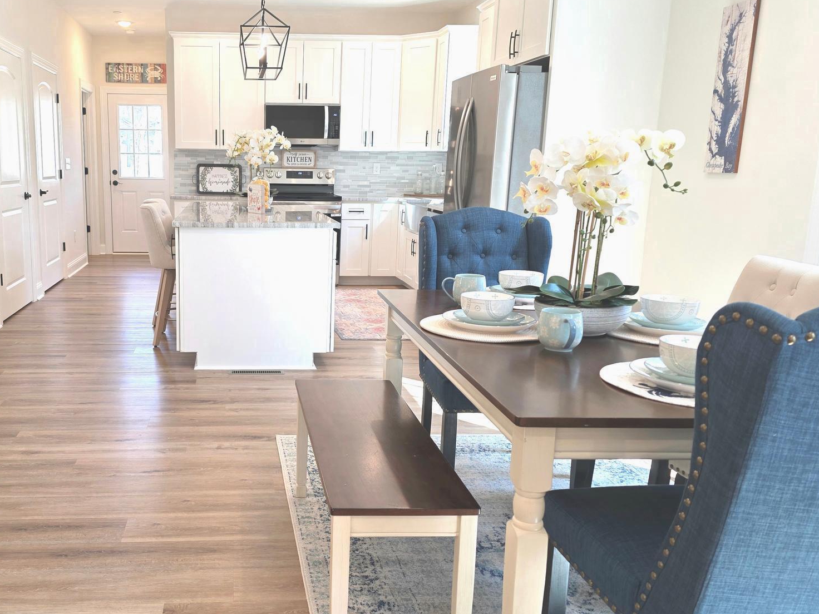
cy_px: 303
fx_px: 757
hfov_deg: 55.4
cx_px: 261
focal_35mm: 32
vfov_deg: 44.2
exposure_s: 1/120
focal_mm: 6.3
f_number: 1.7
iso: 100
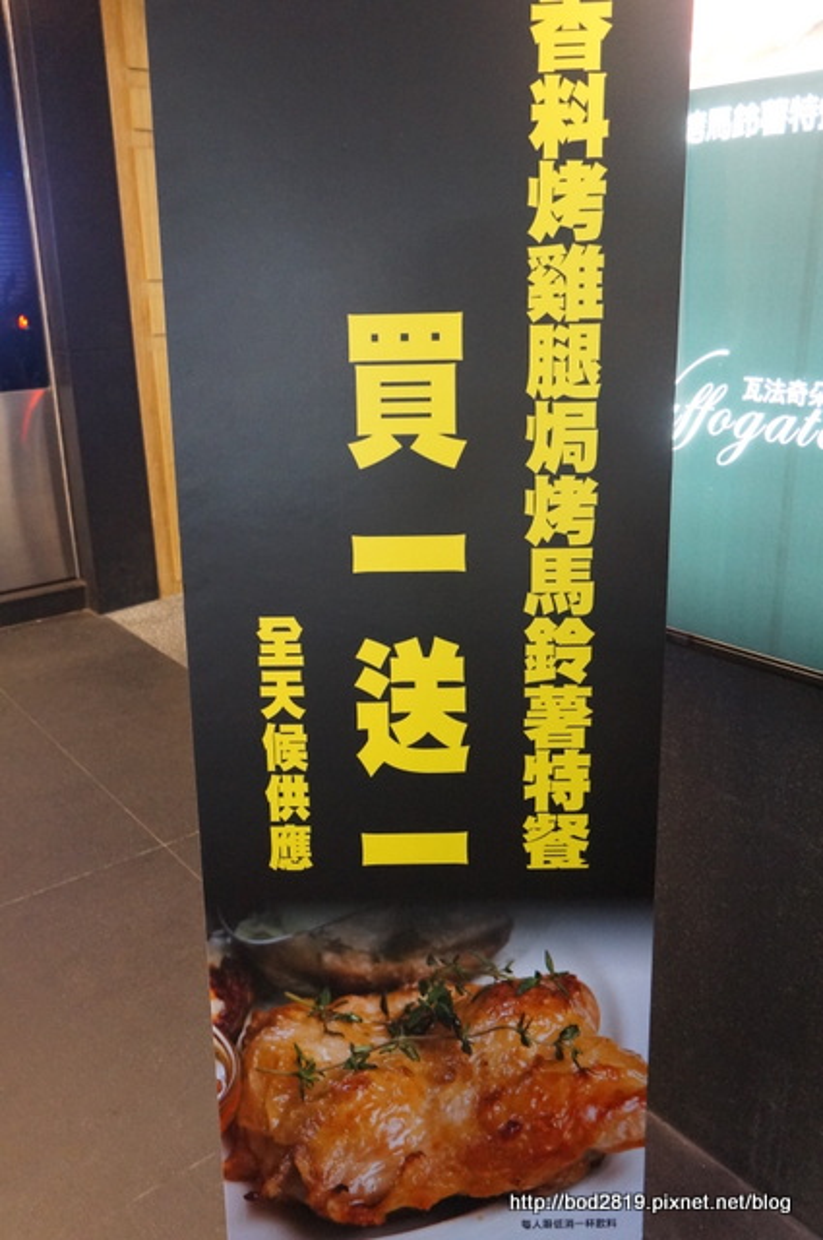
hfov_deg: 43.5
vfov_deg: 62.0
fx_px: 1031
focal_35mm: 30
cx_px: 412
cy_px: 620
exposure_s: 1/25
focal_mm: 20
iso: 3200
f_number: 4
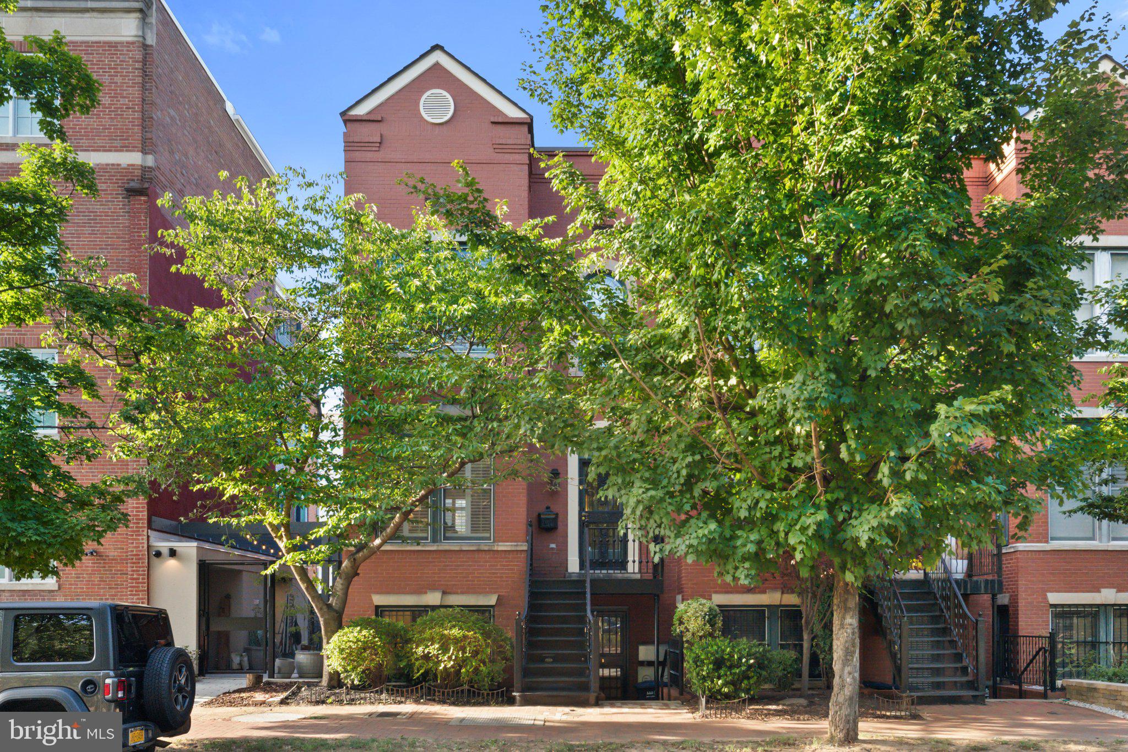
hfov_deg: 61.9
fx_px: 940
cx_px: 564
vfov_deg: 43.6
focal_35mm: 30
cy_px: 376
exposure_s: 1/100
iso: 800
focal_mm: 20
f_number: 8
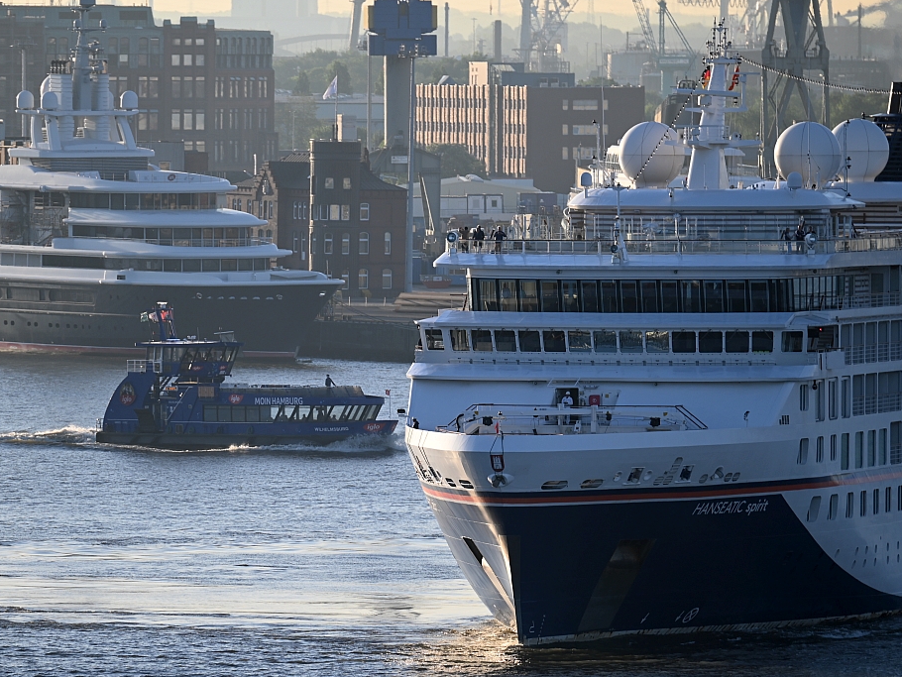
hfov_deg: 4.6
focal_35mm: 433
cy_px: 338
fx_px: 11286
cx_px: 405
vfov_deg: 3.4
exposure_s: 1/400
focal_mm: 400
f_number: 5.6
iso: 160
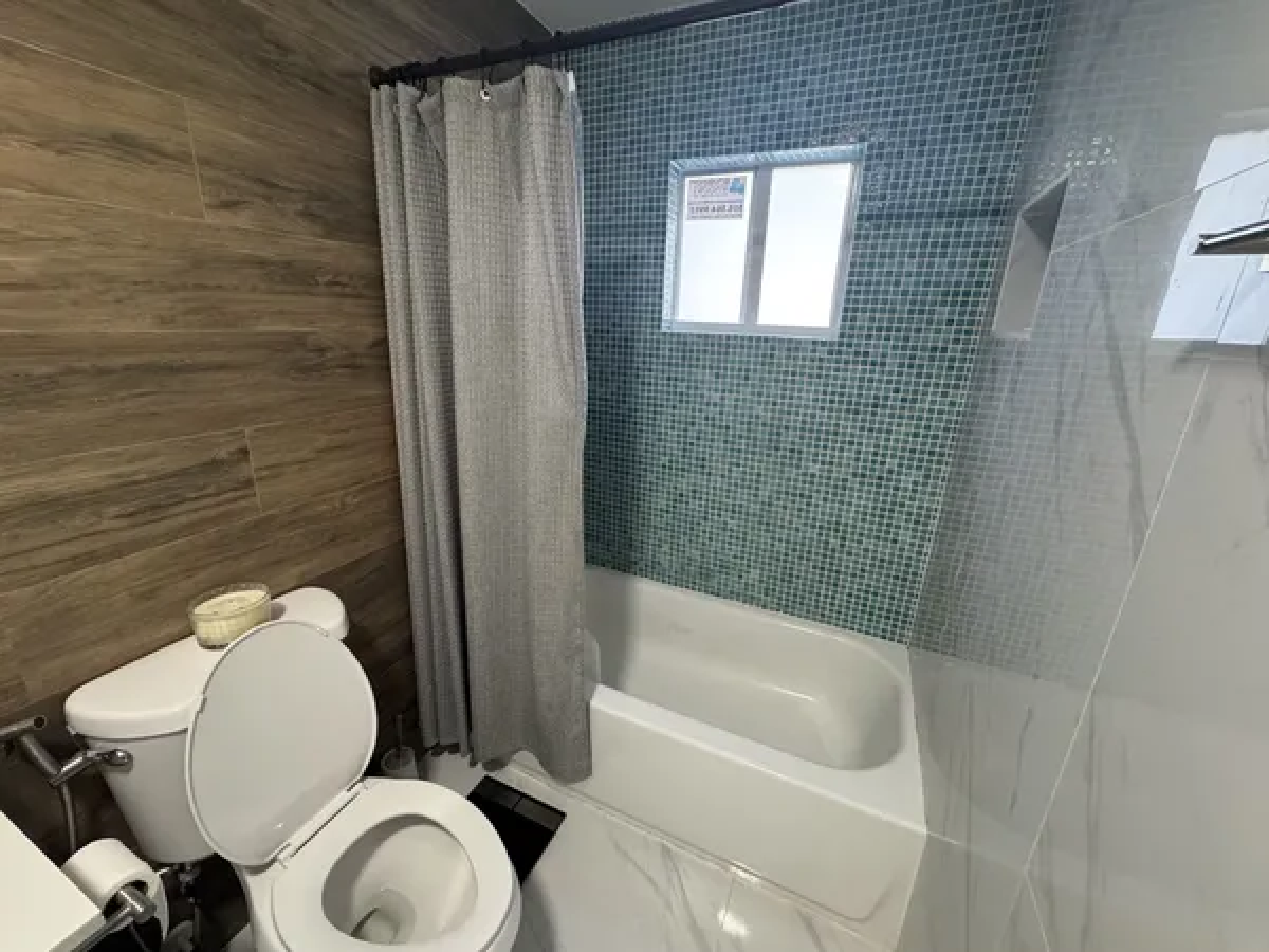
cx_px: 634
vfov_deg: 85.7
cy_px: 476
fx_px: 513
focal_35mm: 14
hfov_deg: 102.1
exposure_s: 1/60
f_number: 2.2
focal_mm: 2.22
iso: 320
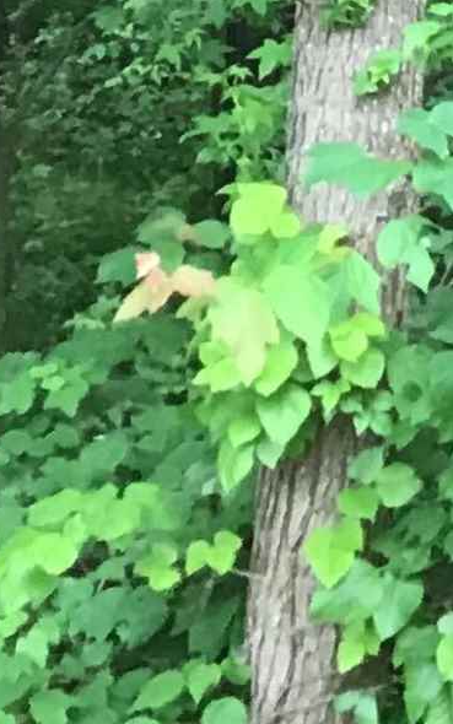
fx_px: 3376
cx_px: 908
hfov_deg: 7.4
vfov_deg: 11.3
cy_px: -650
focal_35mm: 171
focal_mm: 3.3
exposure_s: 1/30
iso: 50
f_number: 2.4
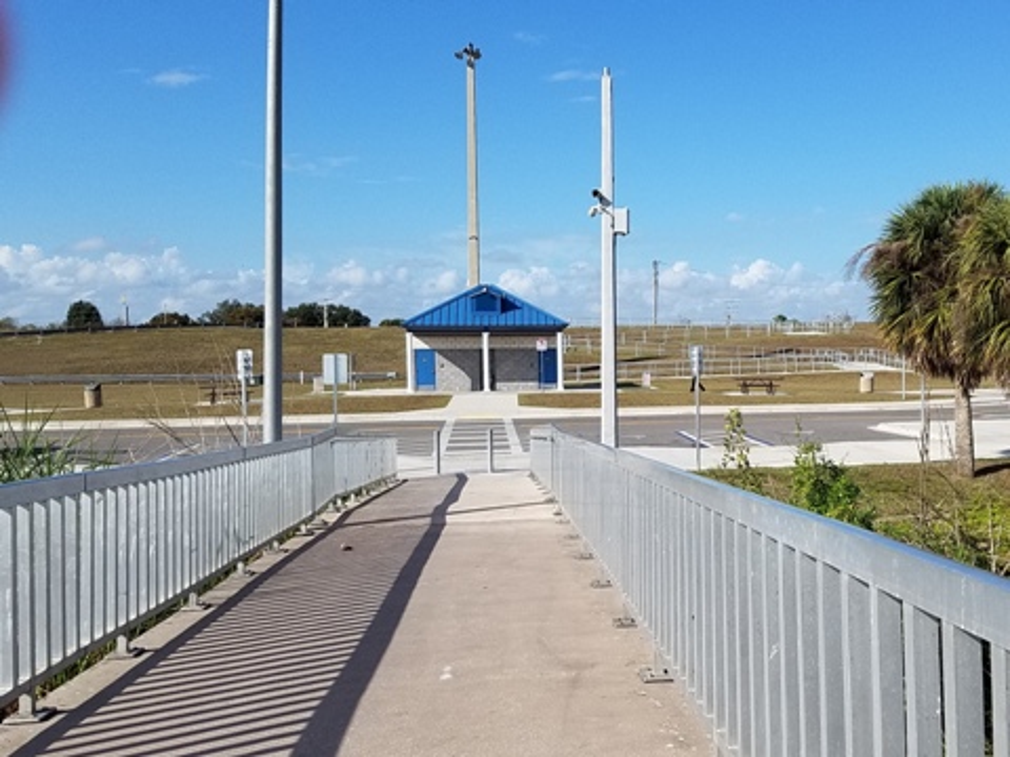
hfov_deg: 67.3
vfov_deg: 53.1
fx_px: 759
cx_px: 505
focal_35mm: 26
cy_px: 378
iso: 50
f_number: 1.7
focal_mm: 4.2
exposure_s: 1/3488
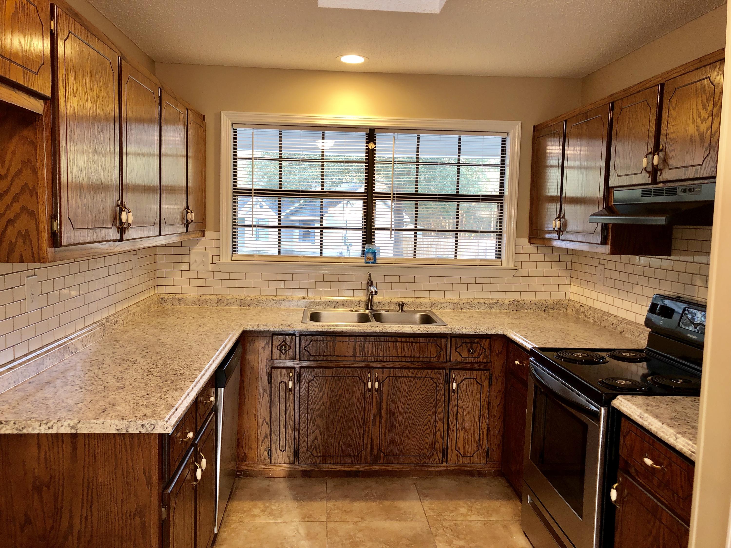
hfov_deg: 63.4
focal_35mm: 28
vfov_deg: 49.7
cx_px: 366
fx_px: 591
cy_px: 274
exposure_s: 1/17
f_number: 1.8
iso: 32
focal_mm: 3.99
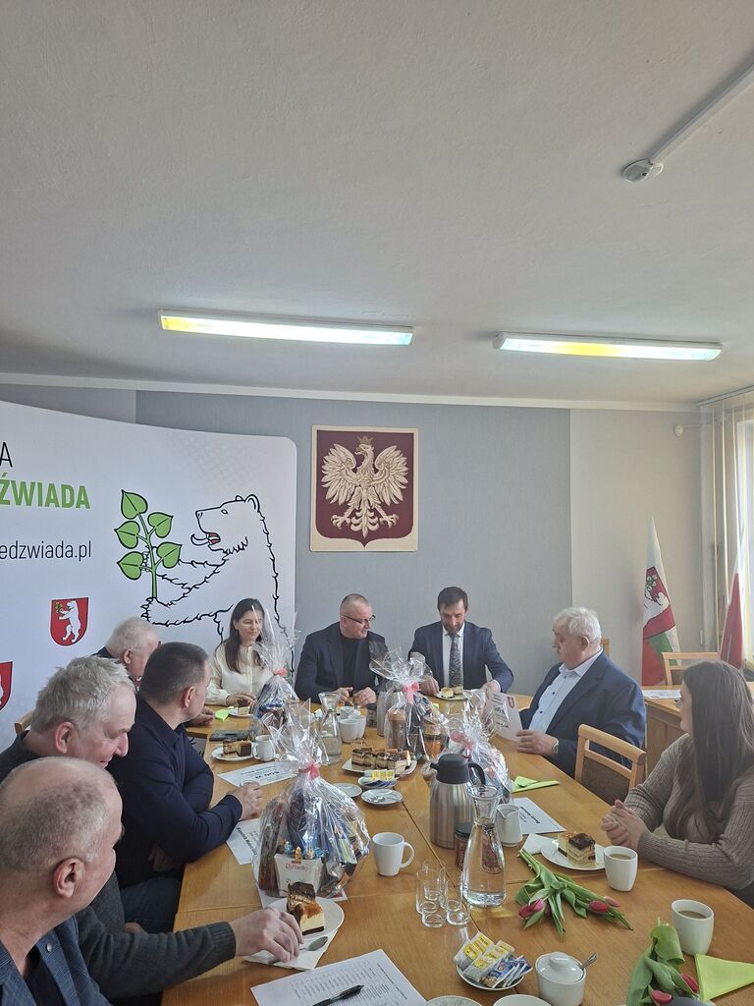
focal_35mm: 23
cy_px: 503
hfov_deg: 58.9
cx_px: 377
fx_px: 668
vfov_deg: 73.9
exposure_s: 1/100
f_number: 1.8
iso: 160
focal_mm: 5.54
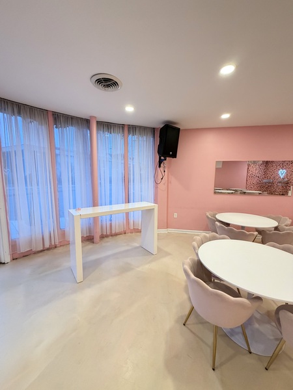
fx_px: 158
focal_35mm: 14
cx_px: 146
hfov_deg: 85.7
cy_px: 195
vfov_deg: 102.1
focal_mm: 2.22
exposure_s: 1/60
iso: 400
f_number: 2.2
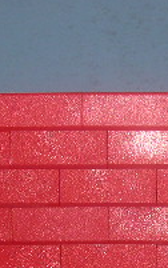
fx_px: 936
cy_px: 301
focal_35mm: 128
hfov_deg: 10.2
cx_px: 123
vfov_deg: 15.8
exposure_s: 1/30
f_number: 7.6
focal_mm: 8
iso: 100
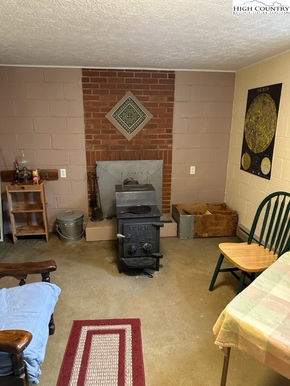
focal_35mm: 24
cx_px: 145
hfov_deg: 56.8
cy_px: 193
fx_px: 268
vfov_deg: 71.6
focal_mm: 6.86
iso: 640
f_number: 1.78
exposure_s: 1/60
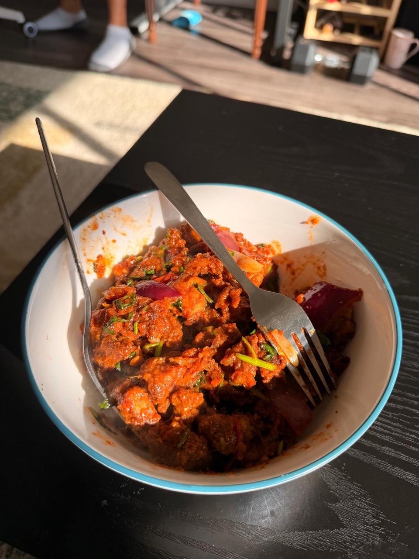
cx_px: 210
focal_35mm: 24
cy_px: 280
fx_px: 387
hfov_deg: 56.8
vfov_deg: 71.6
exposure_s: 1/1075
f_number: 1.78
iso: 80
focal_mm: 6.76
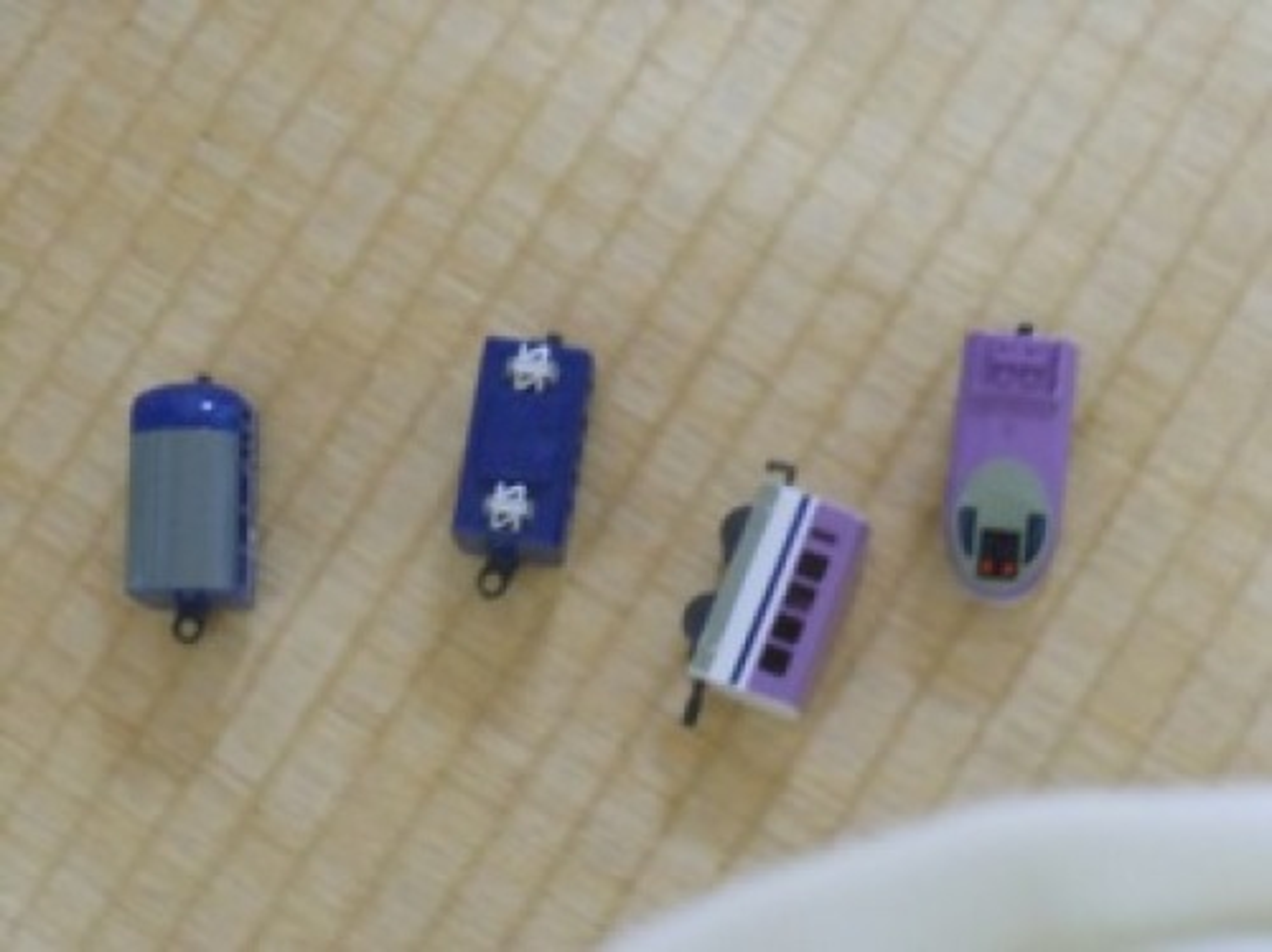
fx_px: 3194
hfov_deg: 22.5
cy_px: 476
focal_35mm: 87
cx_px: 636
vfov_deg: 16.9
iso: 800
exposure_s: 1/6
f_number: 5.3
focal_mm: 15.6
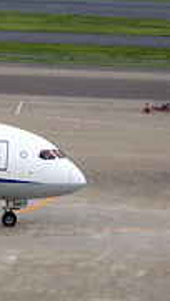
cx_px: -58
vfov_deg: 7.9
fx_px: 2193
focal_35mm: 274
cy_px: 154
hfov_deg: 4.4
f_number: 5.6
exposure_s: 1/125
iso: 320
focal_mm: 70
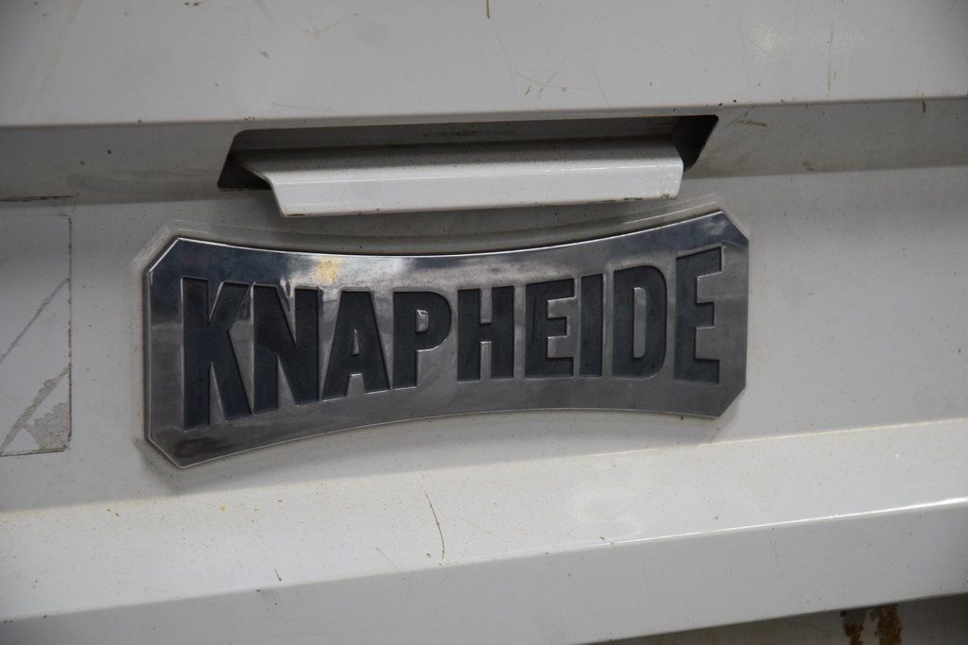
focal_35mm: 105
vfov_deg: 13.0
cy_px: 322
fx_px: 2824
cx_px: 484
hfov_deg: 19.5
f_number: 5
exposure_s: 1/125
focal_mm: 70
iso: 1600
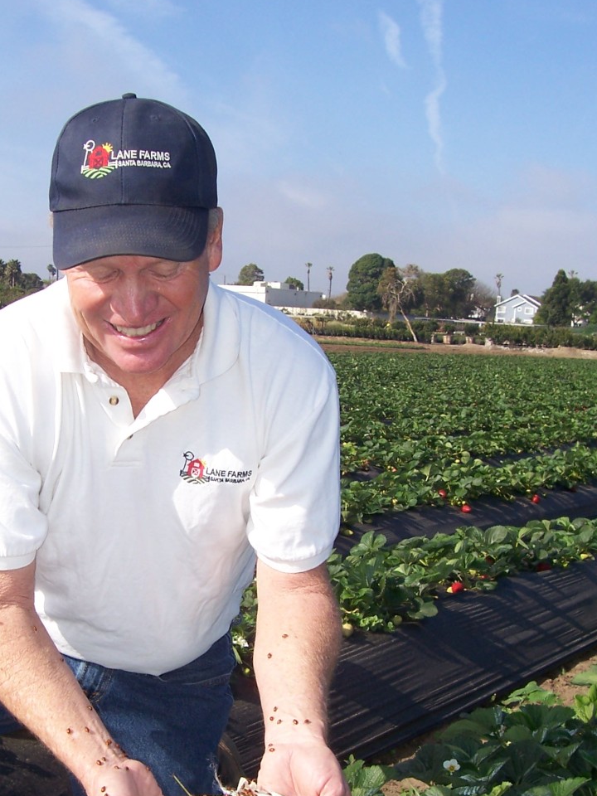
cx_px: 182
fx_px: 1173
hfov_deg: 28.3
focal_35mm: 51
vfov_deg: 37.1
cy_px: 533
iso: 80
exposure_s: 1/500
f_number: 5.6
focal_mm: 5.6
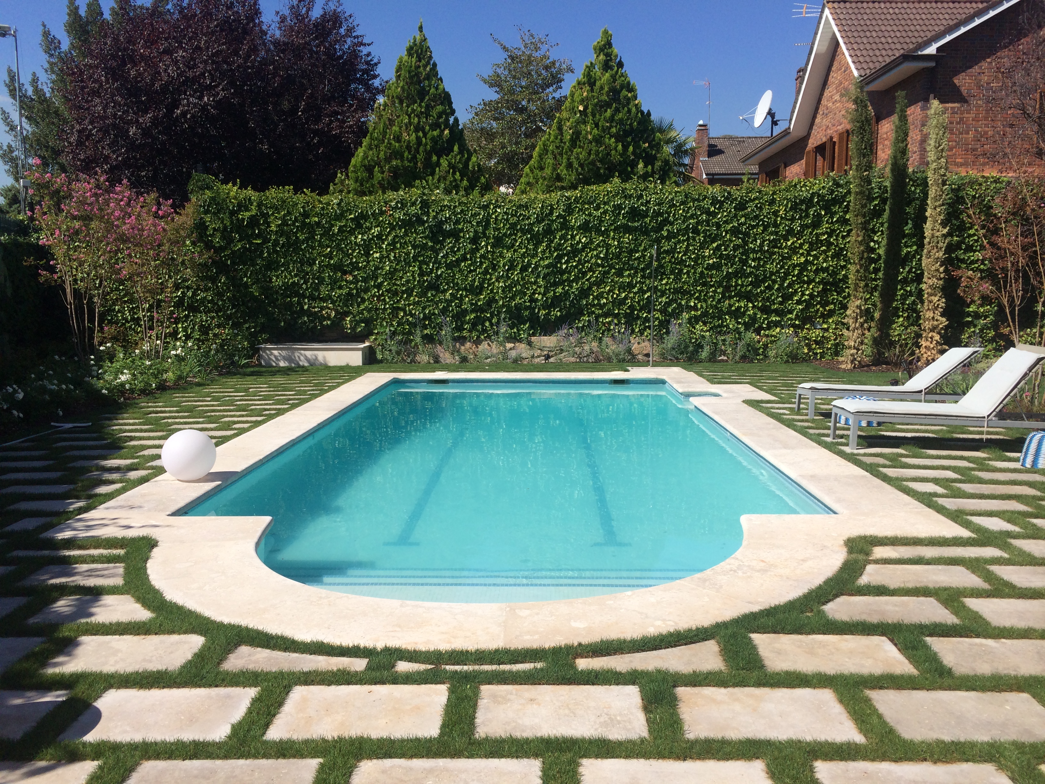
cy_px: 392
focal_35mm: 30
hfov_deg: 60.0
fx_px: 906
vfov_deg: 46.8
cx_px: 522
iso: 40
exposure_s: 1/2933
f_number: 2.2
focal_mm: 4.12
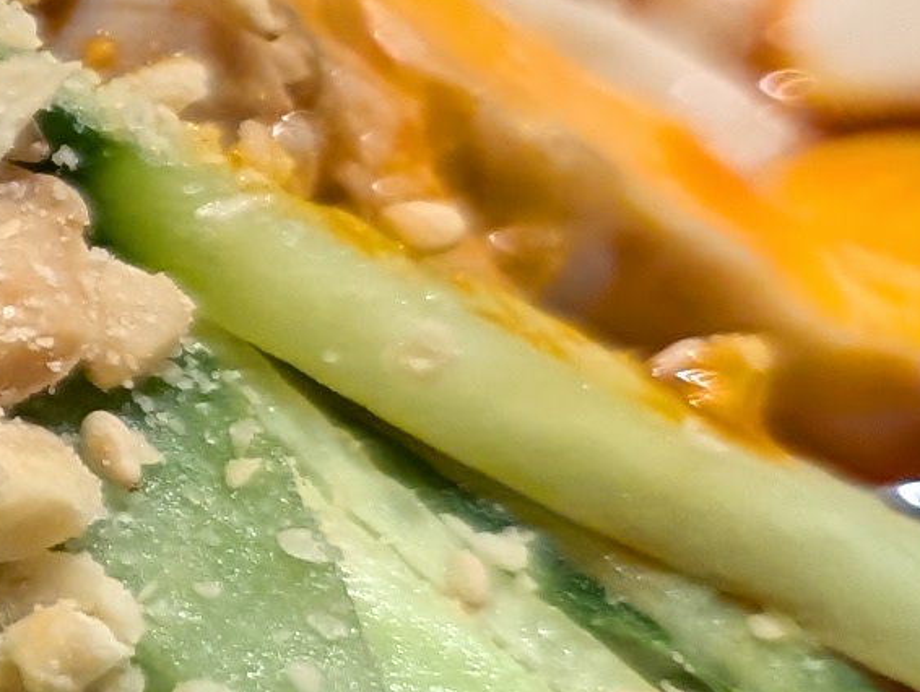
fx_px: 4604
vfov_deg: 8.6
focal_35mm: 173
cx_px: -1338
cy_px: 83
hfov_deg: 9.9
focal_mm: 6.9
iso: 537
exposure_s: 1/117
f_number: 1.68
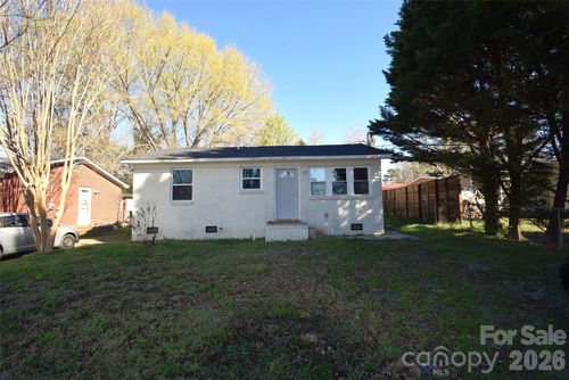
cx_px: 284
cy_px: 190
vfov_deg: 77.4
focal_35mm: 15
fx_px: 237
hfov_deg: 100.4
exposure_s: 1/160
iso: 100
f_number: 6.3
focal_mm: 10
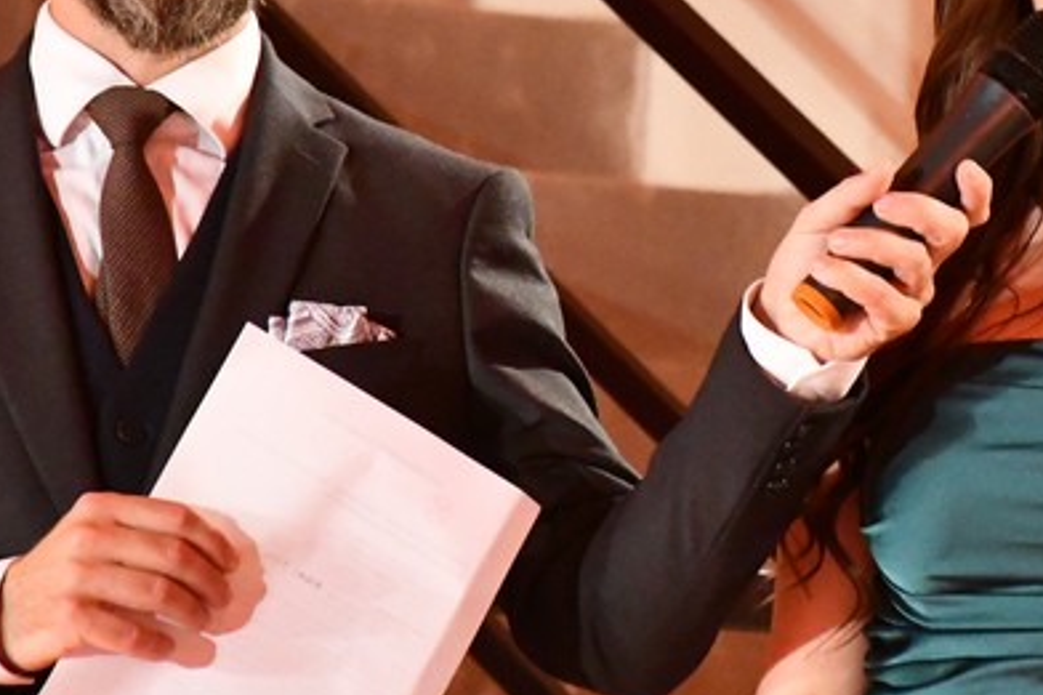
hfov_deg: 3.8
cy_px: 214
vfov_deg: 2.5
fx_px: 15898
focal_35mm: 549
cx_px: 710
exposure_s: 1/250
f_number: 5.6
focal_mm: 140
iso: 11400
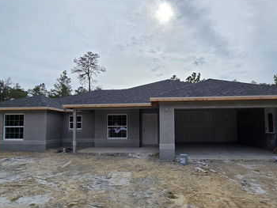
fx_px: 152
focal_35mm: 19
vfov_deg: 68.3
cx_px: 146
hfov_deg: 84.6
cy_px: 121
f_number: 2.2
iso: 50
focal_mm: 2.2
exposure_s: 1/4993
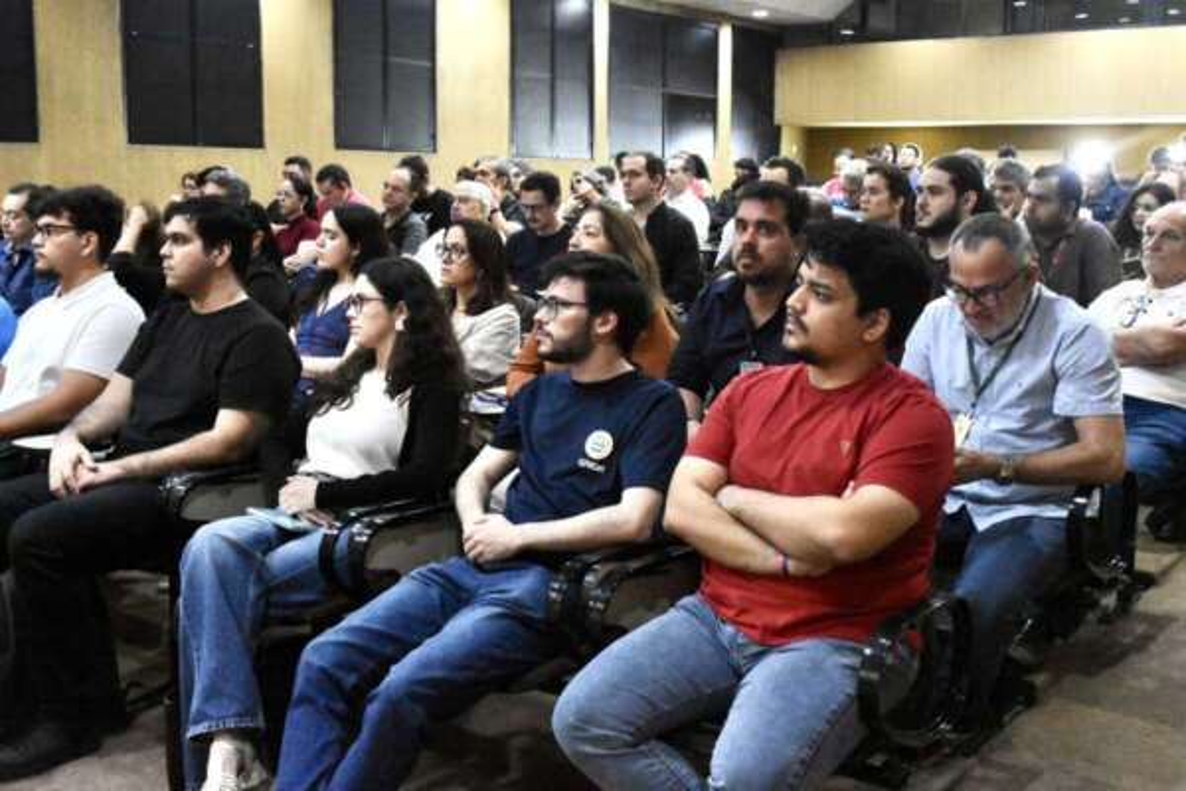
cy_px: 396
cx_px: 593
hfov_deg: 49.6
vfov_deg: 34.2
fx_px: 1285
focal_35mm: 39
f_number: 6.3
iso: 10000
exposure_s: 1/50
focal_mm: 26
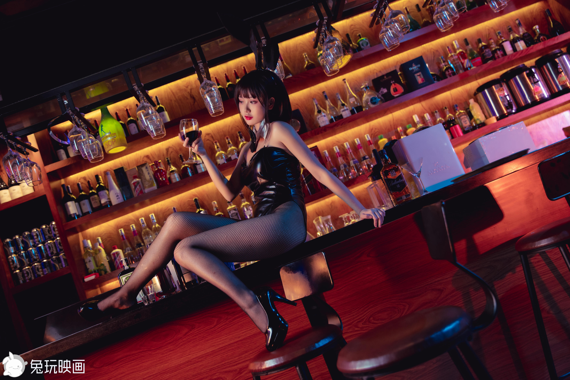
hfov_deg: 57.2
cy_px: 190
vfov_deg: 40.0
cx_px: 285
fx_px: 523
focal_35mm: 33
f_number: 3.2
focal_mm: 33
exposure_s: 1/80
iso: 800
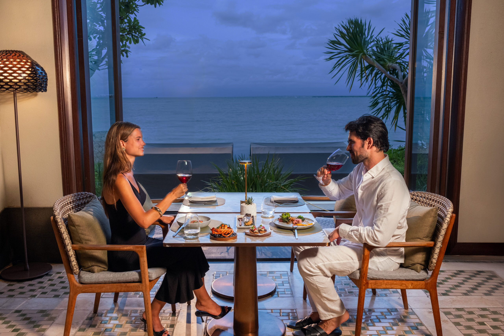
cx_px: 252
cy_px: 168
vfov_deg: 41.1
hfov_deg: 58.7
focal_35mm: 32
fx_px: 448
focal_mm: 21.3
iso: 1250
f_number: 5
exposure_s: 1/100
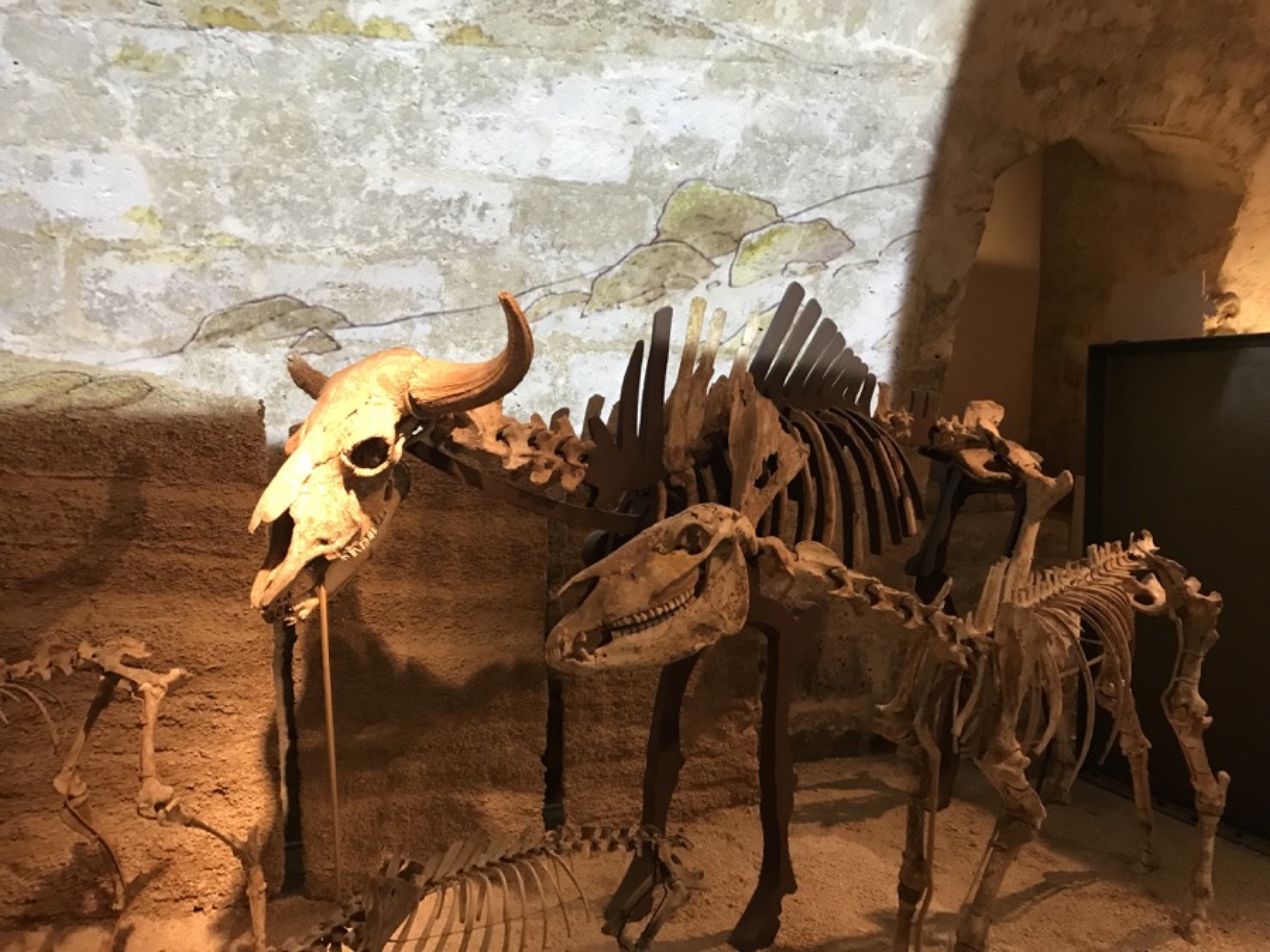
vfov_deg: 49.7
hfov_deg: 63.4
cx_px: 635
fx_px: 1027
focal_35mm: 28
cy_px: 476
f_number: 1.8
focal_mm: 3.99
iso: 100
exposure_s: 1/17
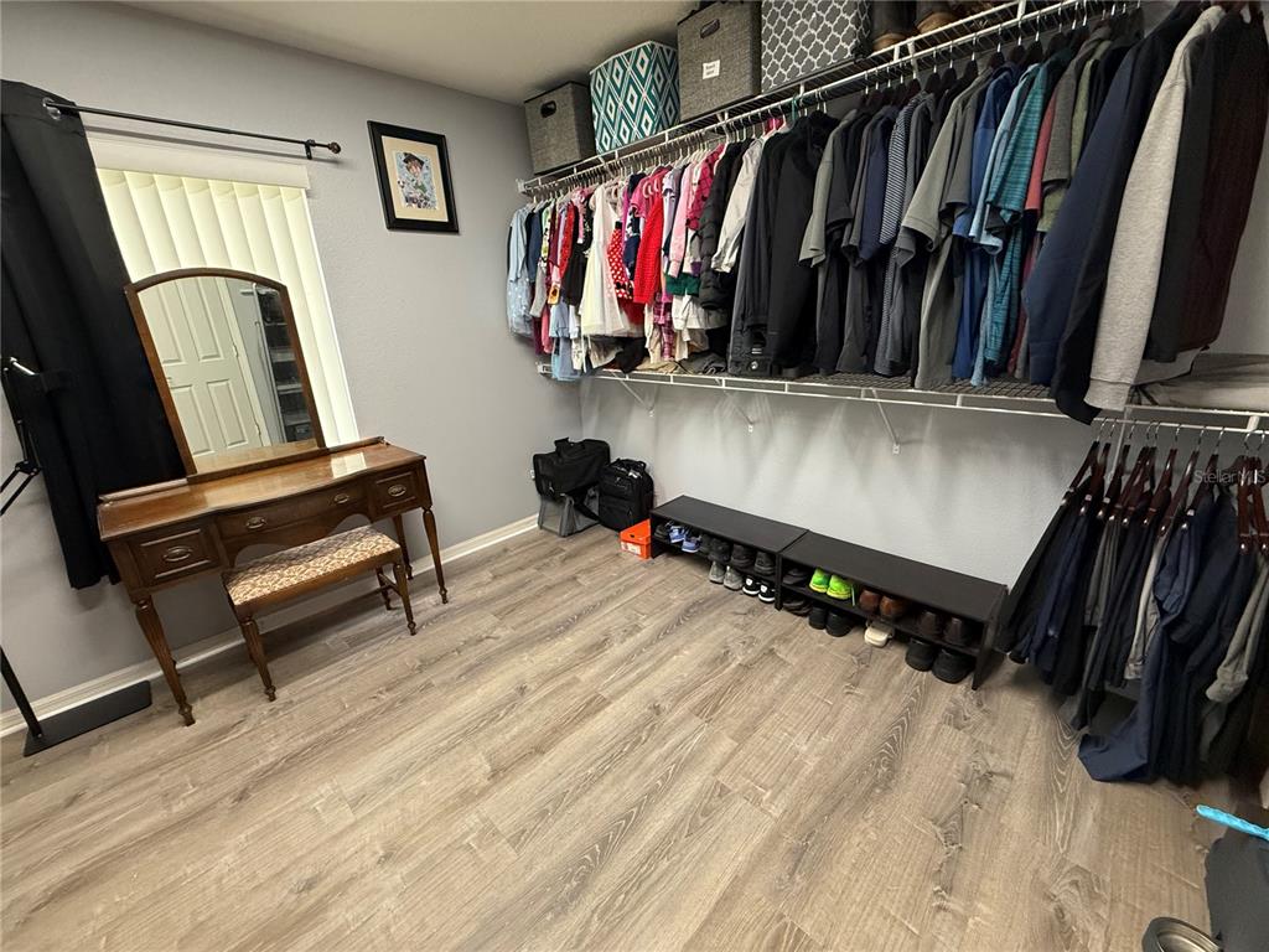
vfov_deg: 85.7
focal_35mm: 14
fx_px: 513
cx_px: 634
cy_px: 476
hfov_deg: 102.1
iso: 500
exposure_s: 1/120
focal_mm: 2.22
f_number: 2.2
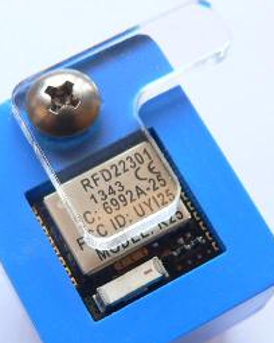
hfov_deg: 17.5
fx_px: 892
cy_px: 213
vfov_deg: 21.7
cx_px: 125
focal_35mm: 88
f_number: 2.8
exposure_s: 1/40
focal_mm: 6
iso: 150
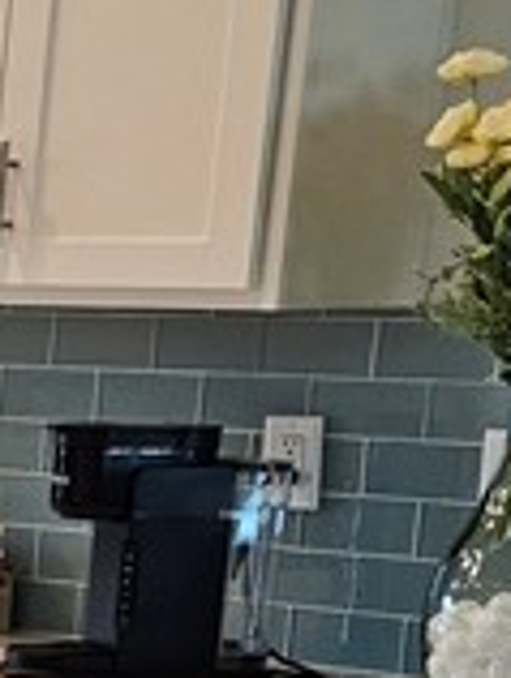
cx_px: -1211
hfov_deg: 8.0
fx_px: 2925
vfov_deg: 12.8
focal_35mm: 149
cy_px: 880
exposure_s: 1/120
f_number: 1.8
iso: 125
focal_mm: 5.4
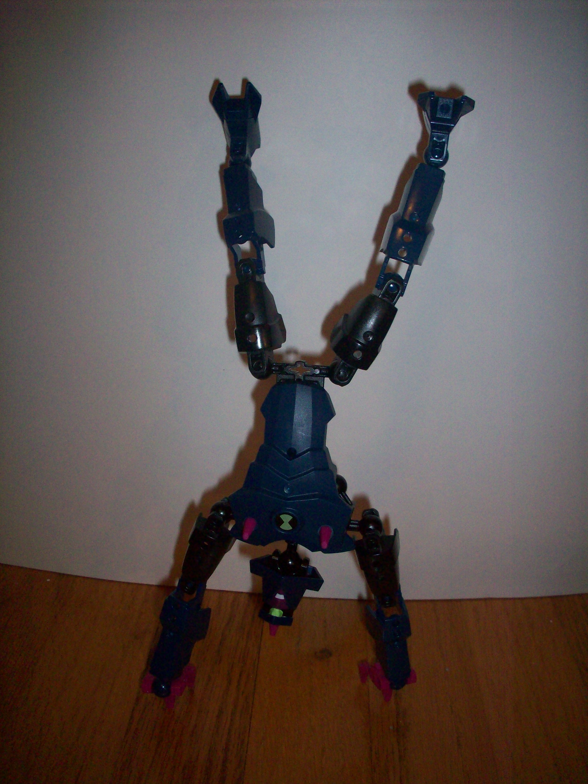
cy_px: 392
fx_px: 838
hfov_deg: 38.7
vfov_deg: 50.1
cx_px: 294
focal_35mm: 37
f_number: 2.8
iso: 160
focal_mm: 6.2
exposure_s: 1/64
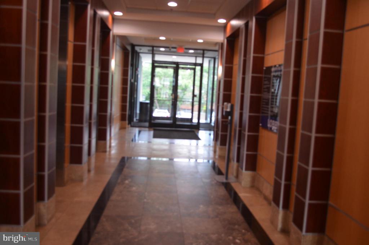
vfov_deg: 39.8
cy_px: 122
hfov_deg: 57.3
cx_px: 184
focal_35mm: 33
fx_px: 338
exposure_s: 1/60
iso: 500
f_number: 4
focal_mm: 22
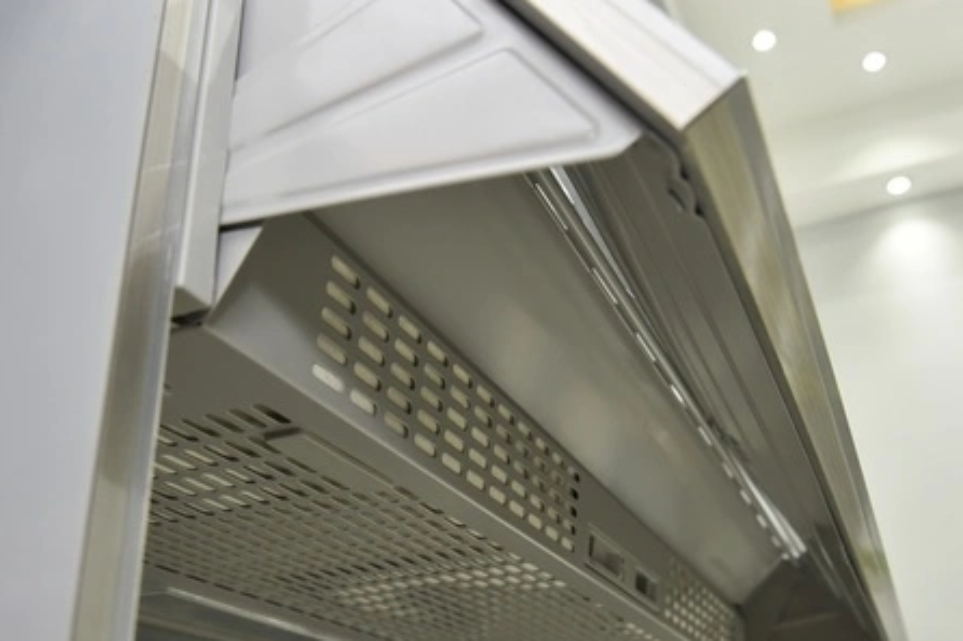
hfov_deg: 49.5
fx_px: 1043
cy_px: 345
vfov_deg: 34.2
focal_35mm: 39
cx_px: 436
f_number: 7.1
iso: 800
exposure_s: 1/60
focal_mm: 29
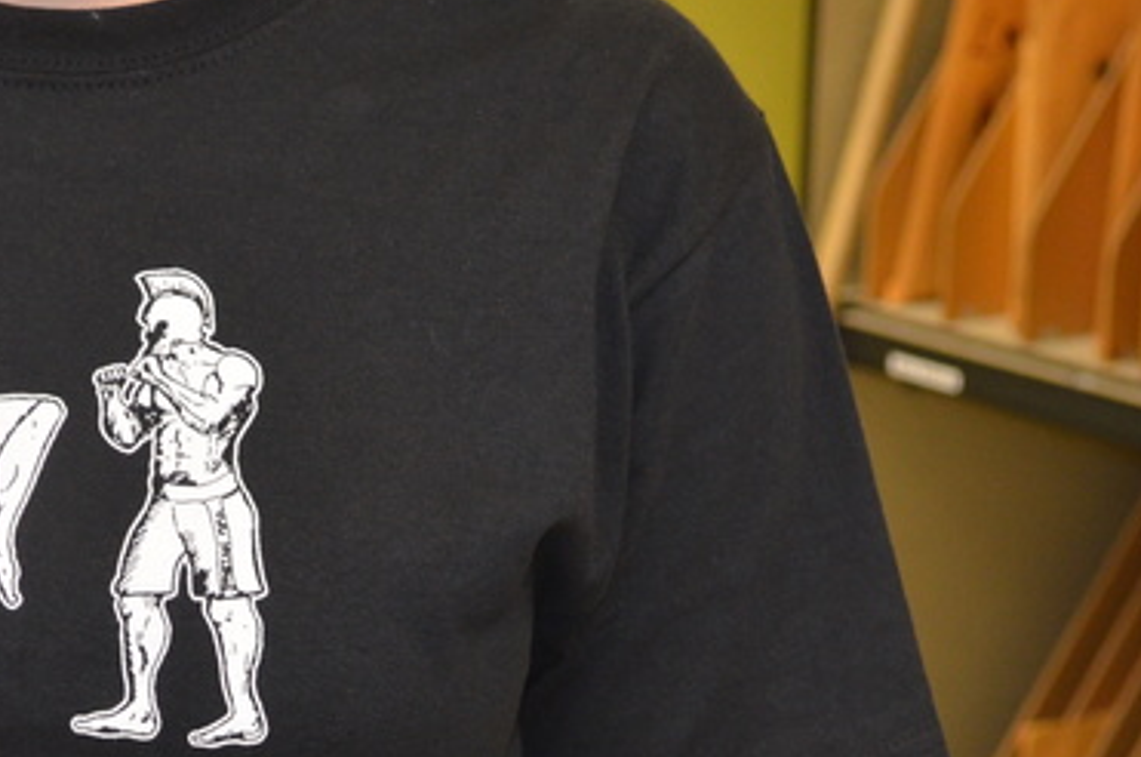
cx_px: 298
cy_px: 660
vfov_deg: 10.4
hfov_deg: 15.6
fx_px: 4144
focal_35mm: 131
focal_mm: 45
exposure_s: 1/60
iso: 2000
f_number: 5.3
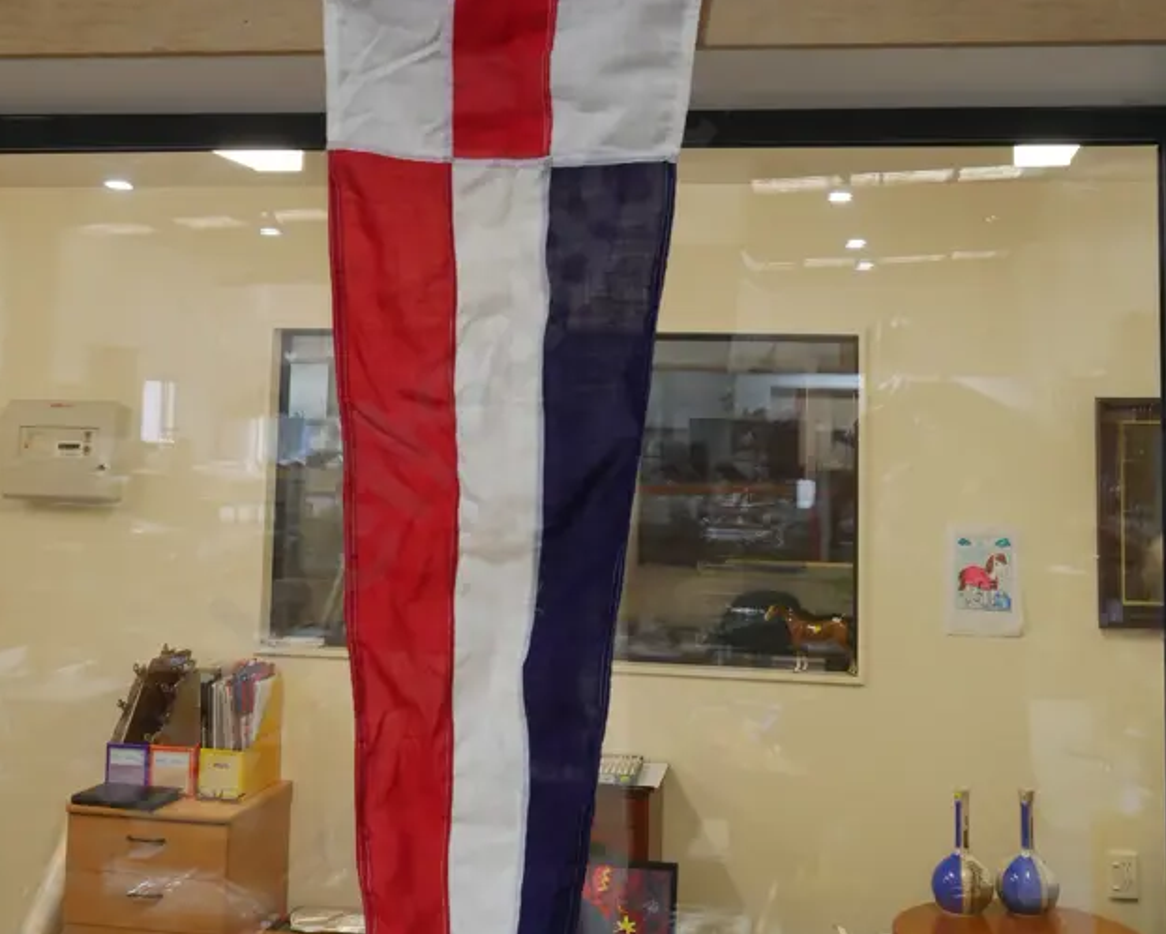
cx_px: 576
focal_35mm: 45
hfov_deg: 41.1
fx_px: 1553
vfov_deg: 32.9
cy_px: 246
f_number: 5.6
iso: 1000
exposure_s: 1/60
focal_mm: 14
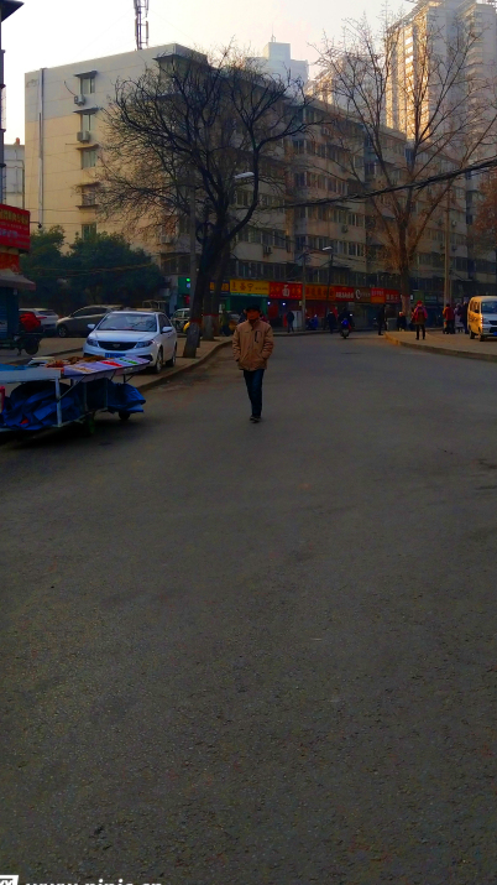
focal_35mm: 39
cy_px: 276
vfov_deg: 50.4
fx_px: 914
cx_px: 376
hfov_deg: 29.9
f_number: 1.75
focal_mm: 4.28
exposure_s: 1/1453
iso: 100
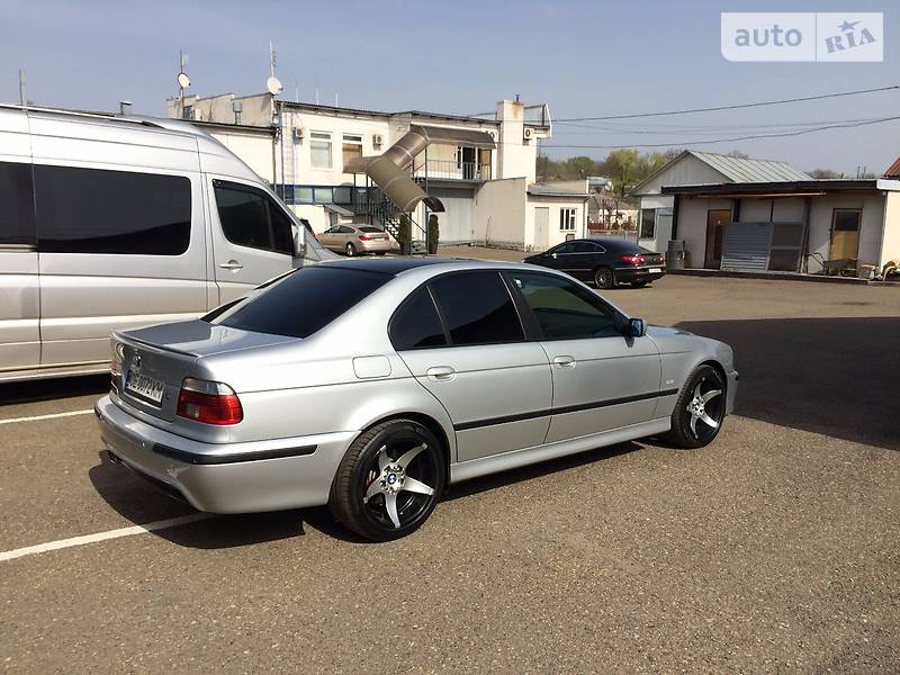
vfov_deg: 48.2
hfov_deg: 61.7
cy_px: 338
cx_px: 450
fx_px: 754
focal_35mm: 29
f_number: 2.2
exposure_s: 1/2415
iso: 32
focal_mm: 4.2
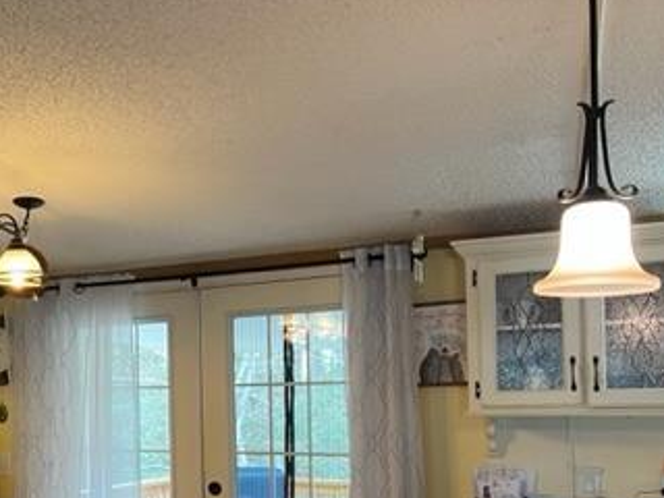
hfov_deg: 34.1
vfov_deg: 27.6
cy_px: 386
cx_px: 29
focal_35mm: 52
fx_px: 997
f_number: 1.5
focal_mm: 5.7
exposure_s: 1/60
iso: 100
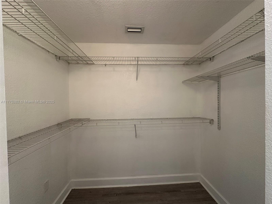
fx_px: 110
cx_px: 136
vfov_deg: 85.7
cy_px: 102
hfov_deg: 102.1
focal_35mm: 14
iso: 250
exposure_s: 1/60
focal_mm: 2.22
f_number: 2.2
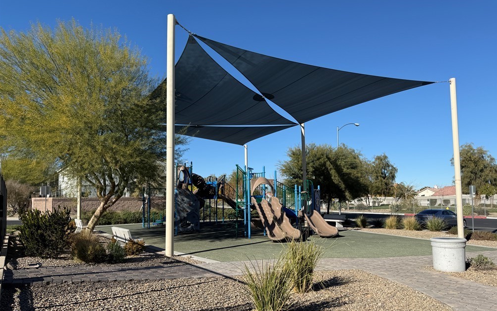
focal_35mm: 26
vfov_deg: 47.4
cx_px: 253
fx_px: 352
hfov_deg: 70.4
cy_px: 182
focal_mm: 6.76
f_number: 1.78
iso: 80
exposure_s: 1/5319
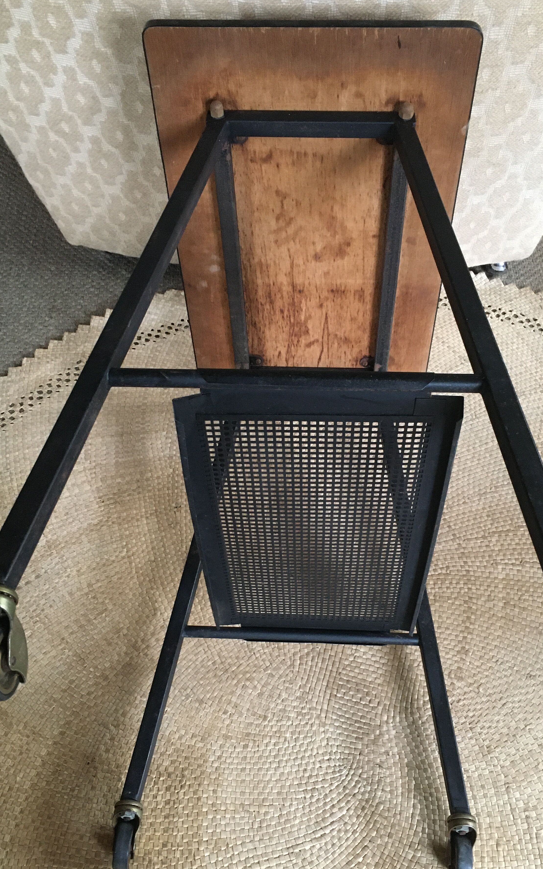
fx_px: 829
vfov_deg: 55.2
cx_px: 292
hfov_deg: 36.3
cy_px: 482
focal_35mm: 35
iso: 200
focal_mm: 4.15
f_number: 2.2
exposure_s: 1/25
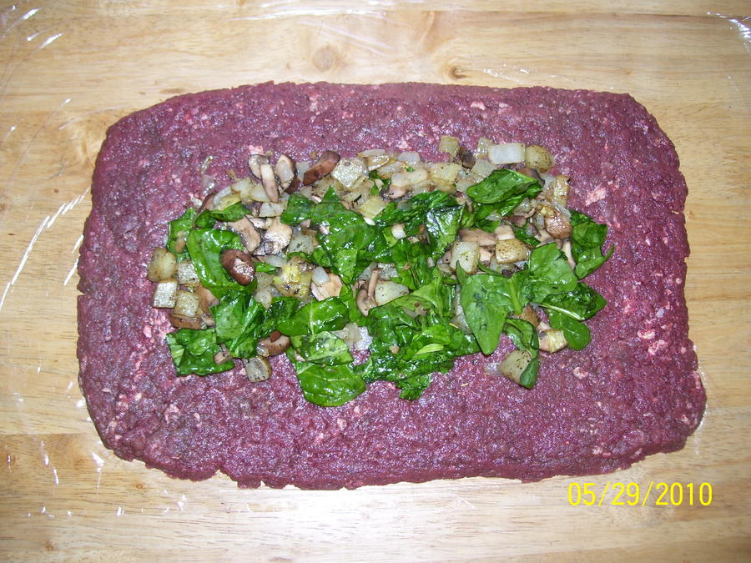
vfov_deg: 38.7
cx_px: 376
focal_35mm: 37
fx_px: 803
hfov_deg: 50.1
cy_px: 282
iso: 80
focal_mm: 6
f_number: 2.7
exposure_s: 1/60
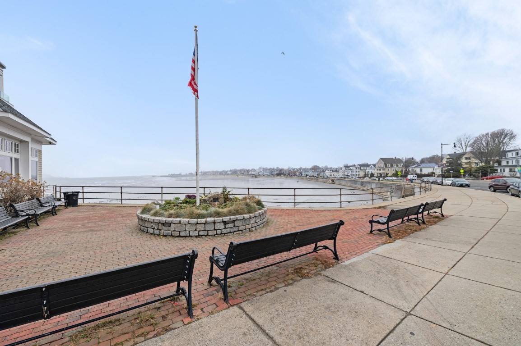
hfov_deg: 104.3
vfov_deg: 81.1
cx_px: 260
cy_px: 173
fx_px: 202
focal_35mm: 14
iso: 200
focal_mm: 14
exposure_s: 1/500
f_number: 5.6
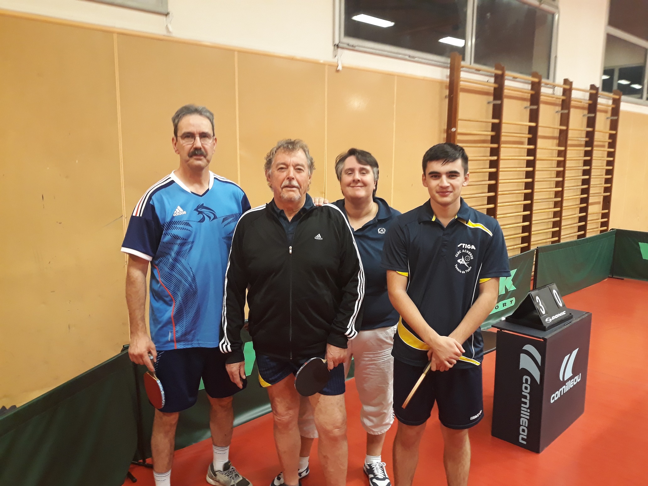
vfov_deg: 51.4
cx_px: 324
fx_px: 505
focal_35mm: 27
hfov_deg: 65.3
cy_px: 243
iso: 200
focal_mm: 3.71
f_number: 1.7
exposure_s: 1/50
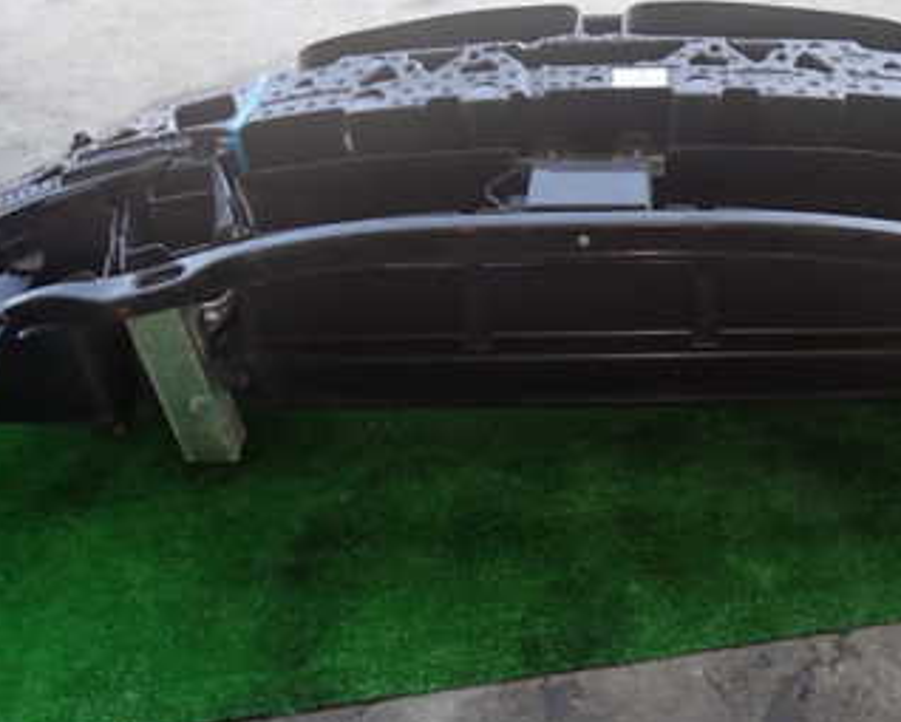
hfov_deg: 39.8
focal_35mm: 46
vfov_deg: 32.7
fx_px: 1228
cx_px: 601
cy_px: 289
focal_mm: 4.5
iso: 160
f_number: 5.6
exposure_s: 1/30
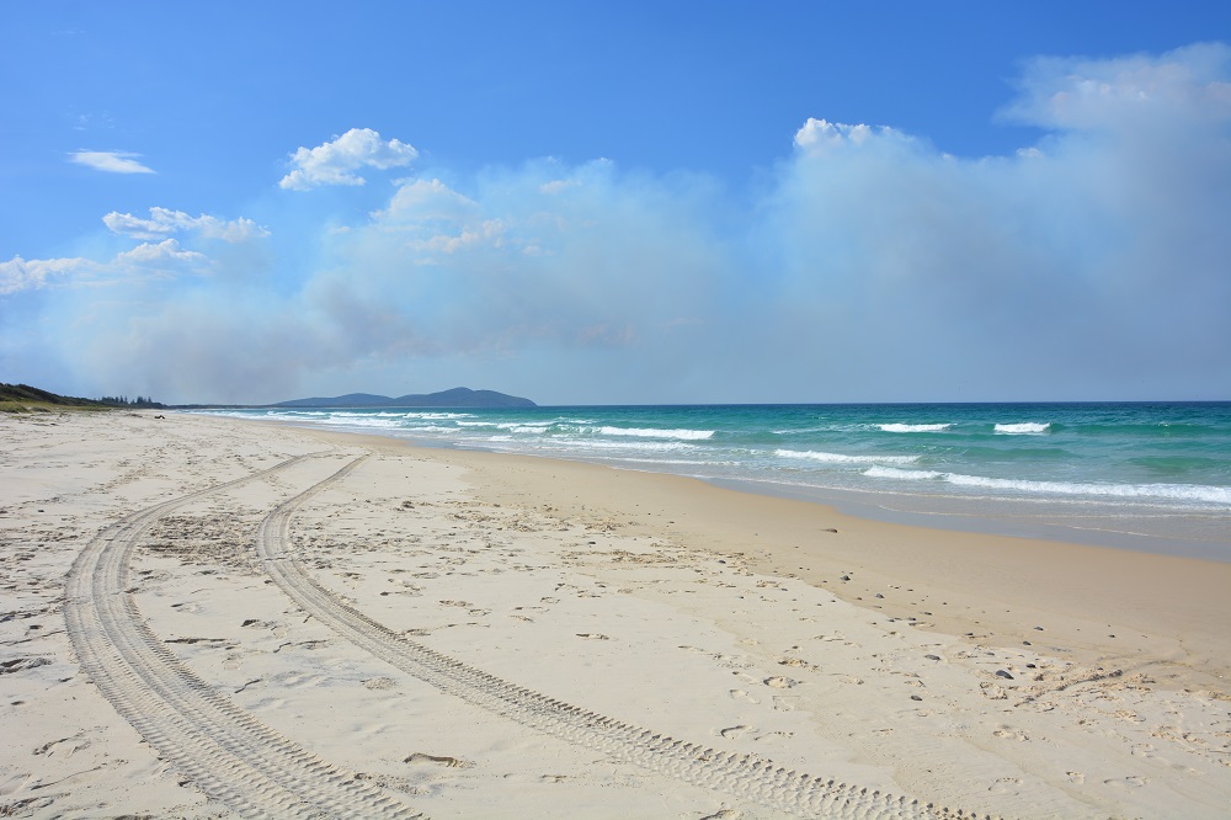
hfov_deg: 67.4
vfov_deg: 47.9
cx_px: 616
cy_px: 410
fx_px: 923
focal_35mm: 27
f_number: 9
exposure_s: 1/320
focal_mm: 18
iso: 100
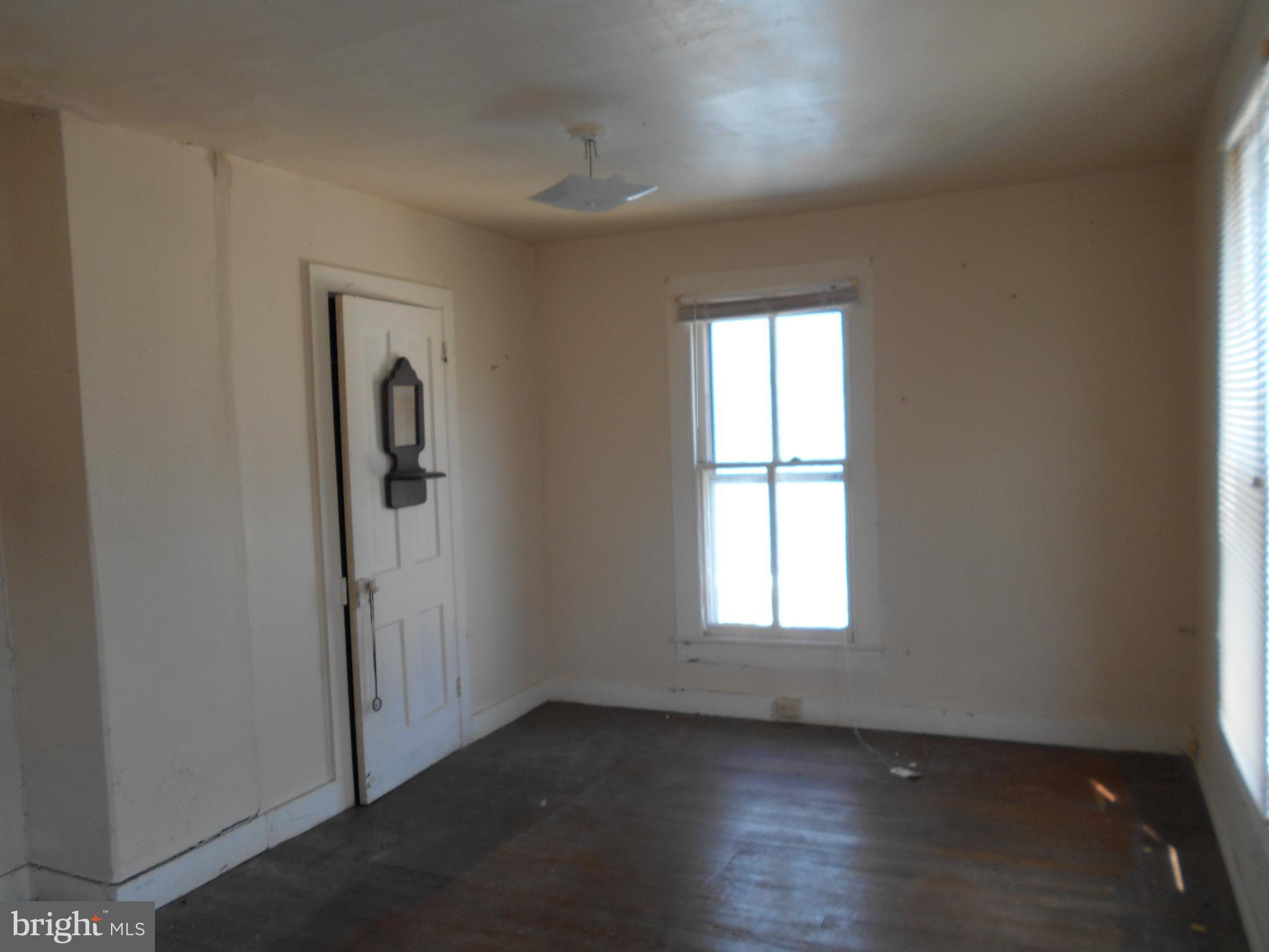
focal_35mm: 26
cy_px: 476
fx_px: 953
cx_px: 634
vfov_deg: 53.1
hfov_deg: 67.3
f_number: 3.2
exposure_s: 1/30
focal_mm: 4.6
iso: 80
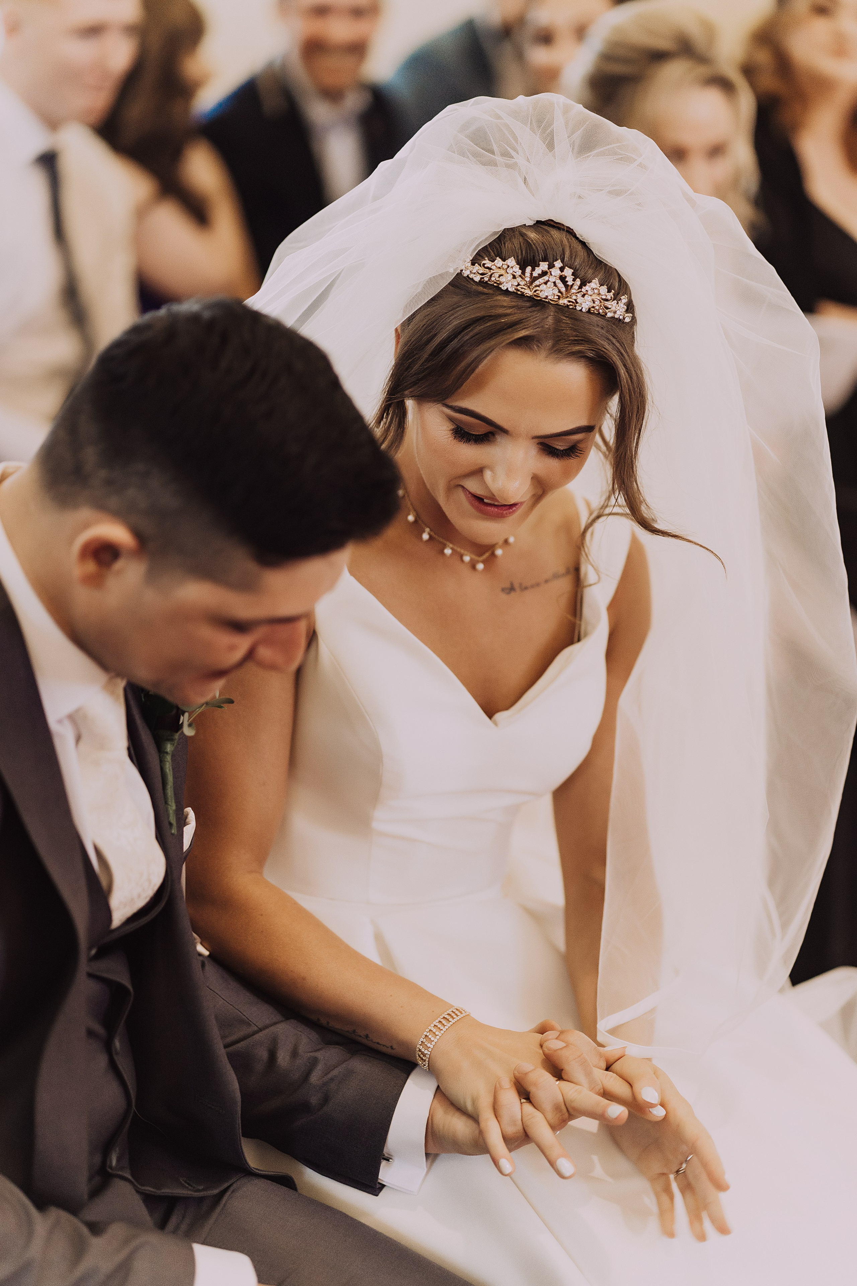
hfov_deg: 16.1
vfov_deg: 23.9
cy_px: 643
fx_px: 3035
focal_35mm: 85
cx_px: 428
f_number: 2
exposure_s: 1/400
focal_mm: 85
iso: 1000
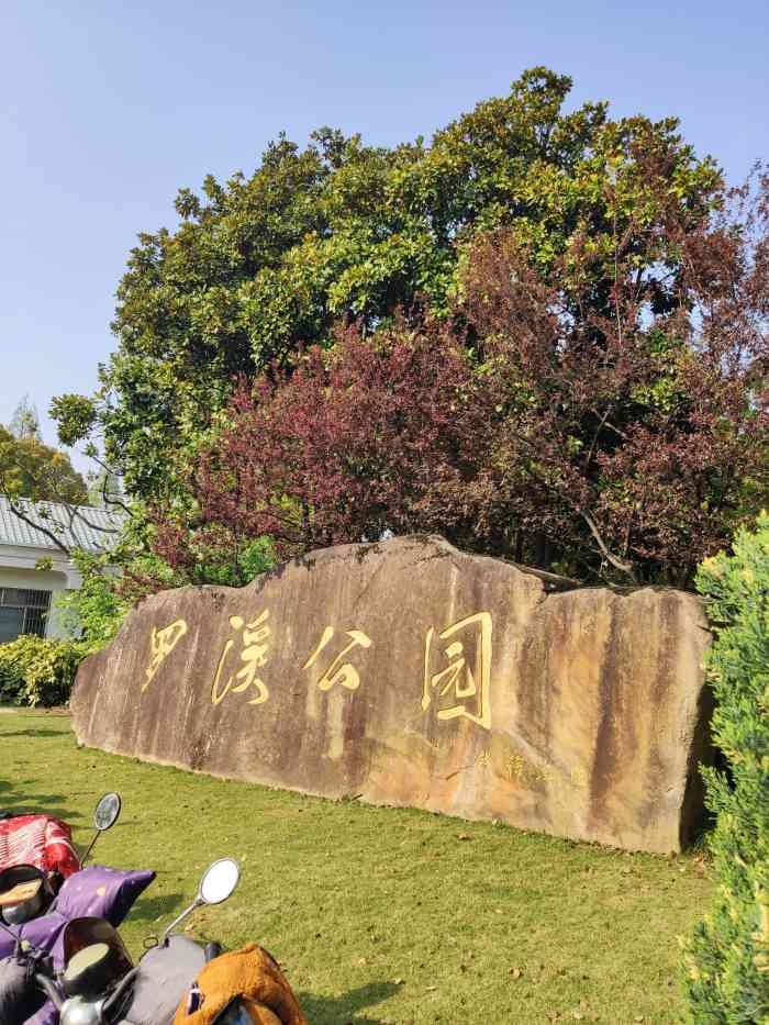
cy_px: 512
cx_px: 384
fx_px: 800
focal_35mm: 27
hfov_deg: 51.4
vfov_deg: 65.3
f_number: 1.75
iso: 112
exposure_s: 1/1667
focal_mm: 4.75
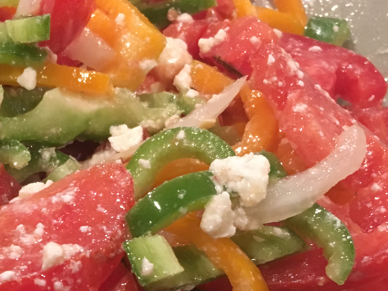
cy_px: 279
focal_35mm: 64
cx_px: 52
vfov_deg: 22.2
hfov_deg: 29.2
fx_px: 717
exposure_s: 1/15
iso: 200
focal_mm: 4.15
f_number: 2.2
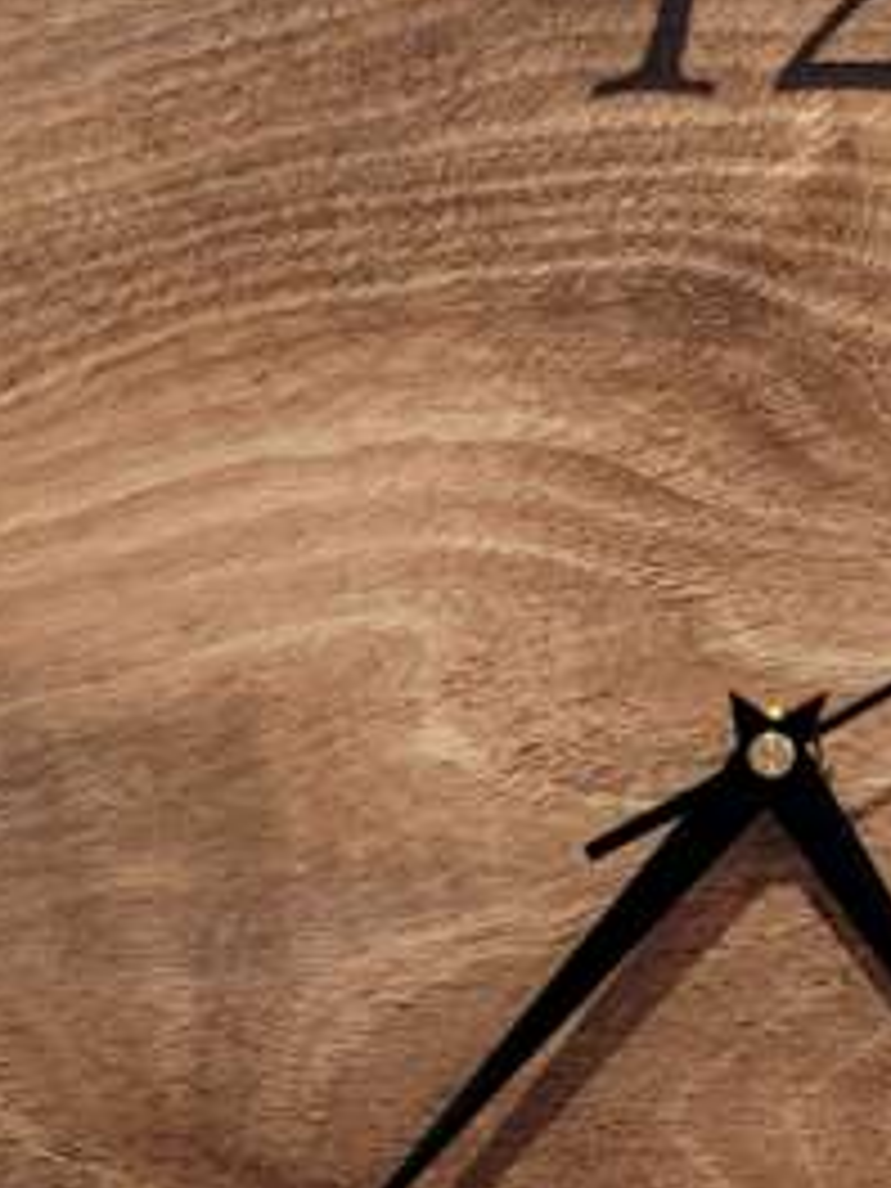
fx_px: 3466
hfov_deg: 14.5
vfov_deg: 19.1
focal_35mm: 101
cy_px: 1058
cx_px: 765
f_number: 1.8
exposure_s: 1/50
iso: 200
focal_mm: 5.4
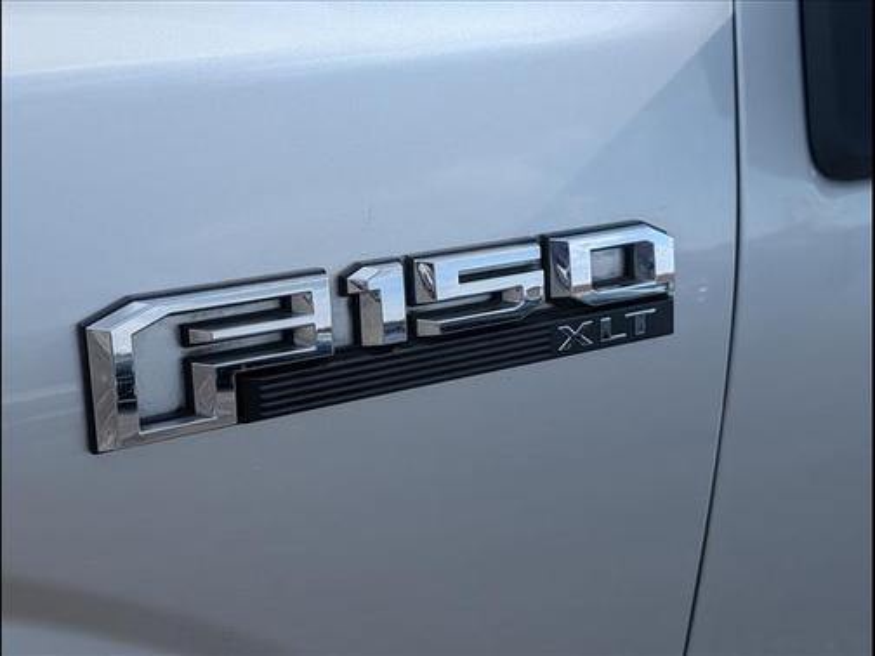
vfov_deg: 29.7
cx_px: 438
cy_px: 328
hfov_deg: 38.9
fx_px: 1239
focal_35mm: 49
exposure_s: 1/1000
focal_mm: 6.9
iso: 23
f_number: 1.68
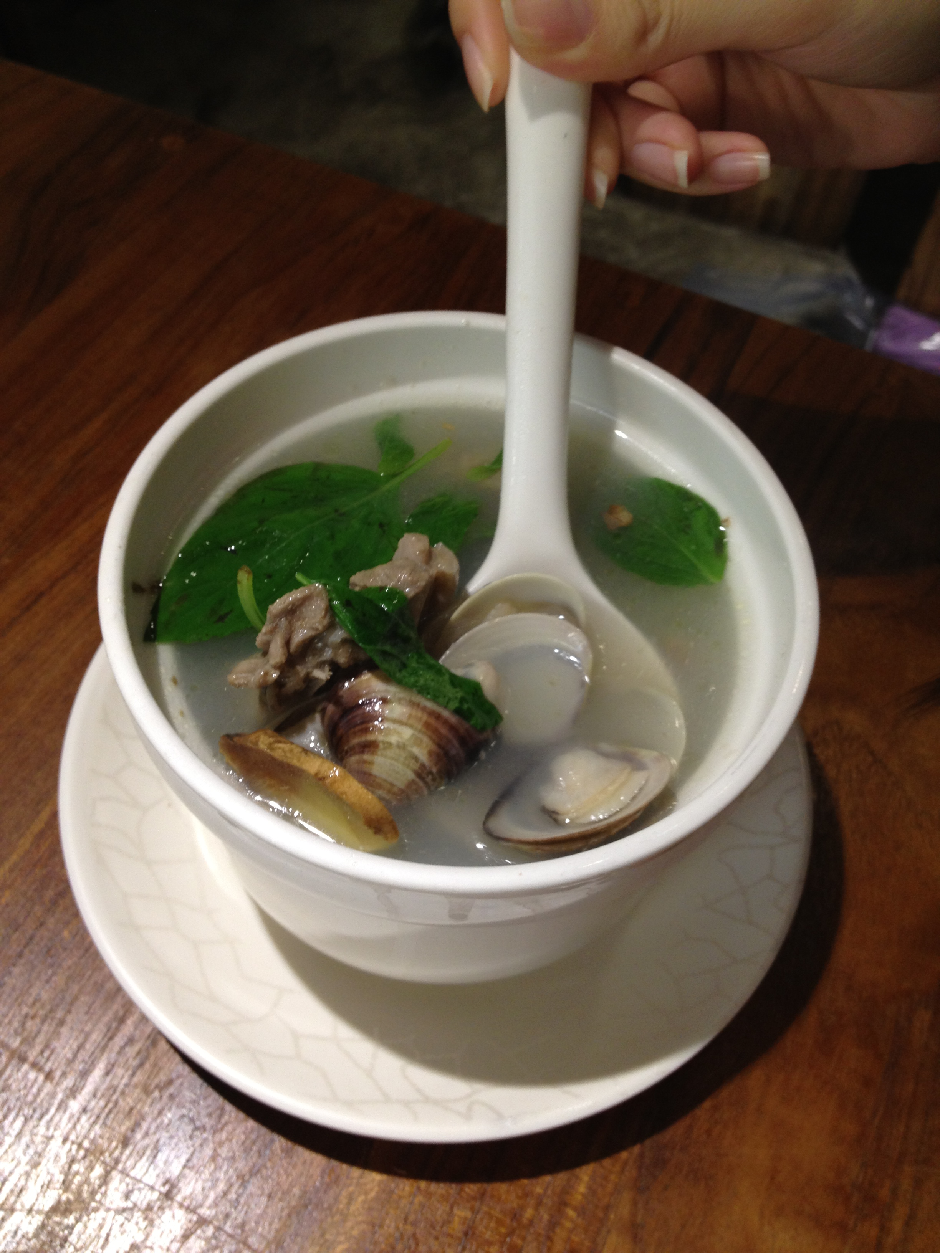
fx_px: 1267
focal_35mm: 35
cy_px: 626
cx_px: 470
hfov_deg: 40.7
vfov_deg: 52.6
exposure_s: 1/20
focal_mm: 4.28
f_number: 2.4
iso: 100
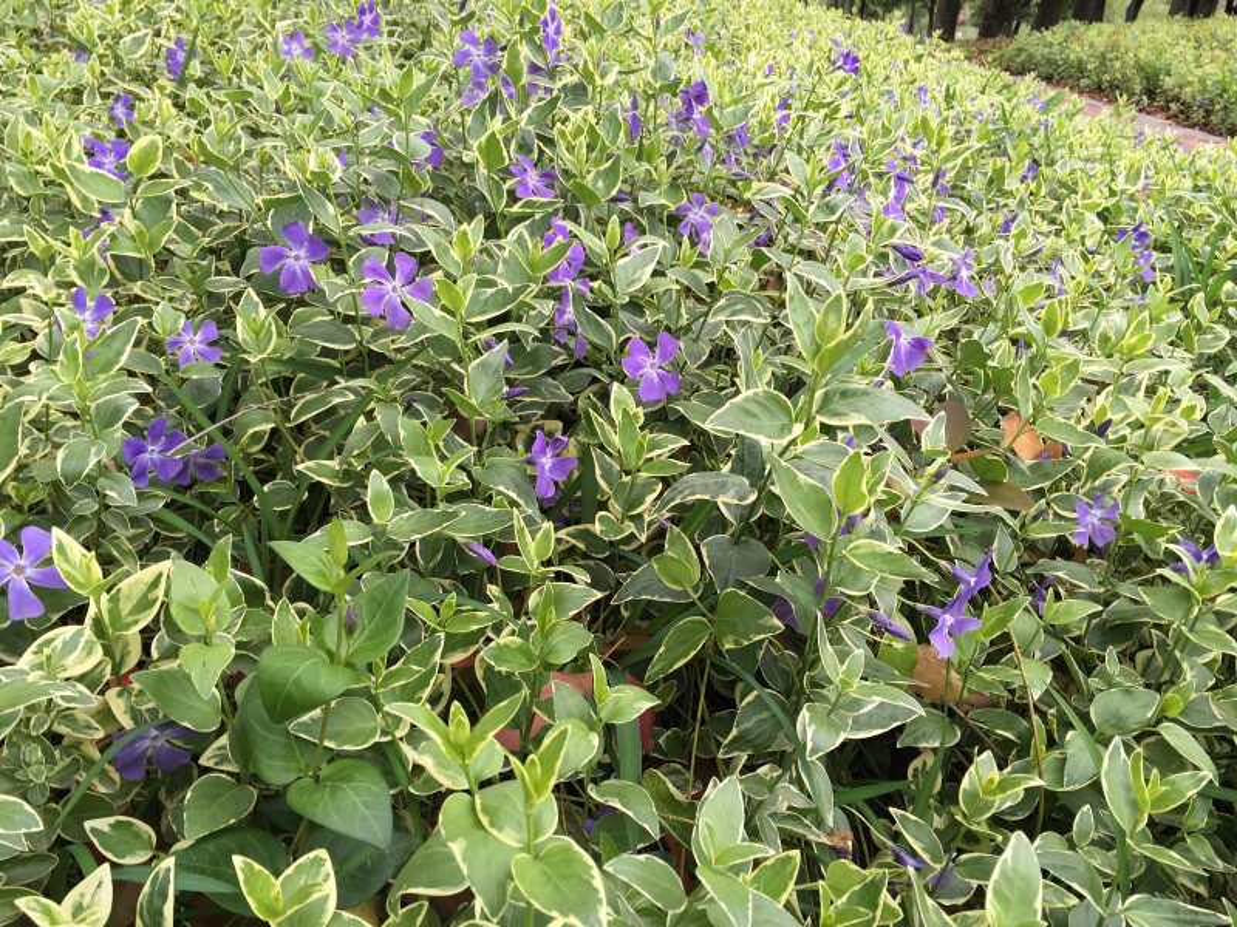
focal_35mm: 29
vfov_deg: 48.2
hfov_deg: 61.7
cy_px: 464
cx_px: 618
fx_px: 1036
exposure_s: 1/109
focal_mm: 4.15
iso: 25
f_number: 2.2
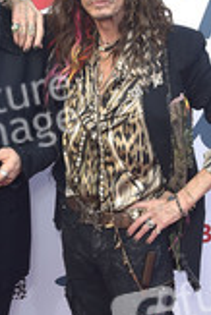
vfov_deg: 26.4
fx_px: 667
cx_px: 36
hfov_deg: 17.8
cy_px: 218
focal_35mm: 76
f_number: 6.3
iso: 400
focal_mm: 31
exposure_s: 1/250
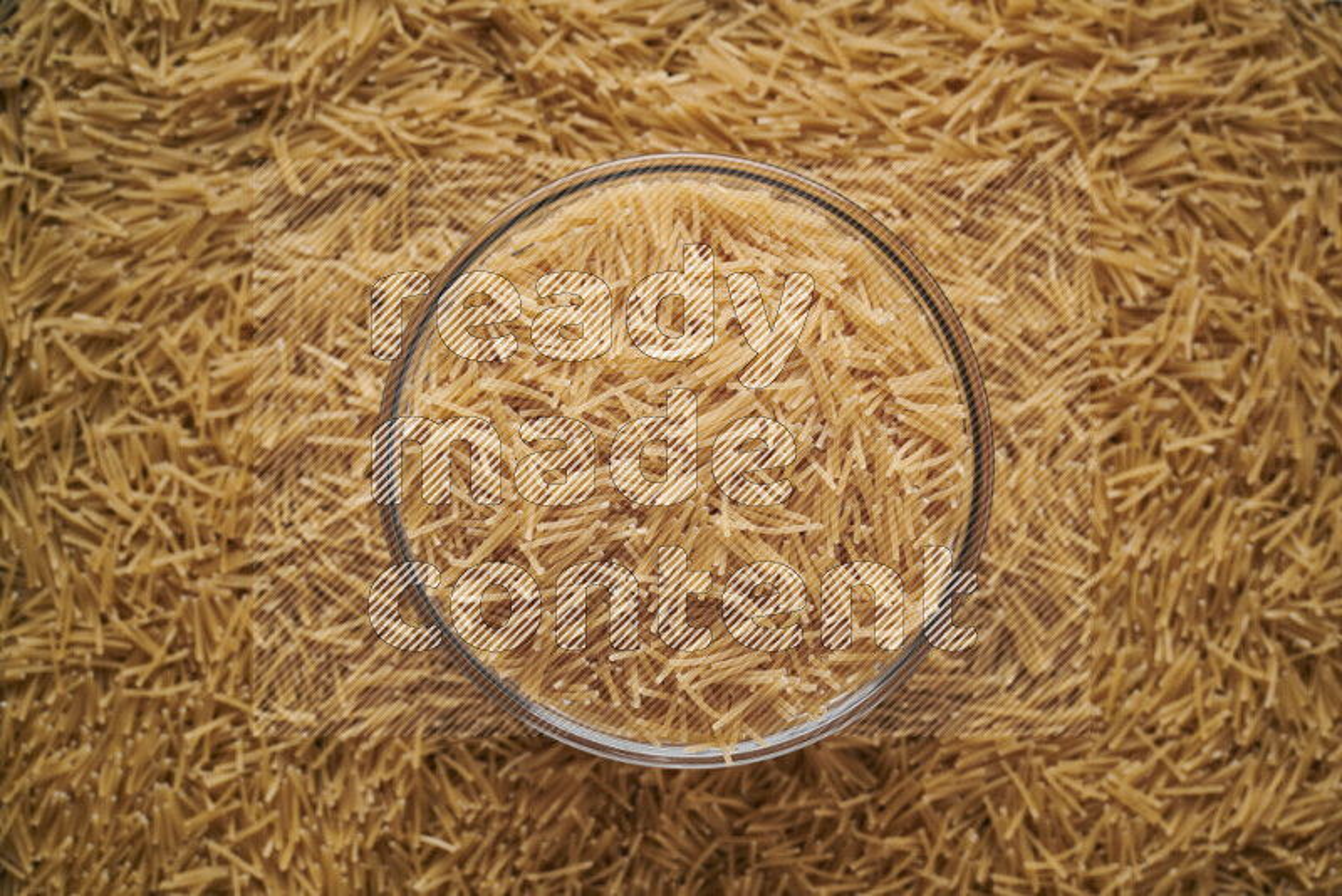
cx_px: 671
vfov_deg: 27.0
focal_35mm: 50
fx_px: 1864
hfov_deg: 39.6
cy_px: 448
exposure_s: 1/100
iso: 160
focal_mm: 50
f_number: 8
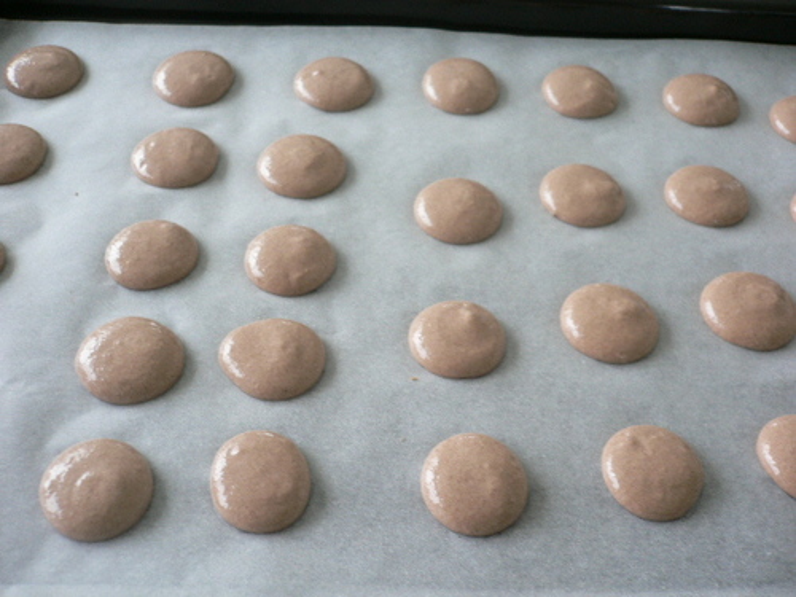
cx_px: 398
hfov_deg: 52.6
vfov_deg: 40.7
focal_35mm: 35
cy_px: 298
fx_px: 805
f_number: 2.8
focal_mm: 5.8
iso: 100
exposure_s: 1/20
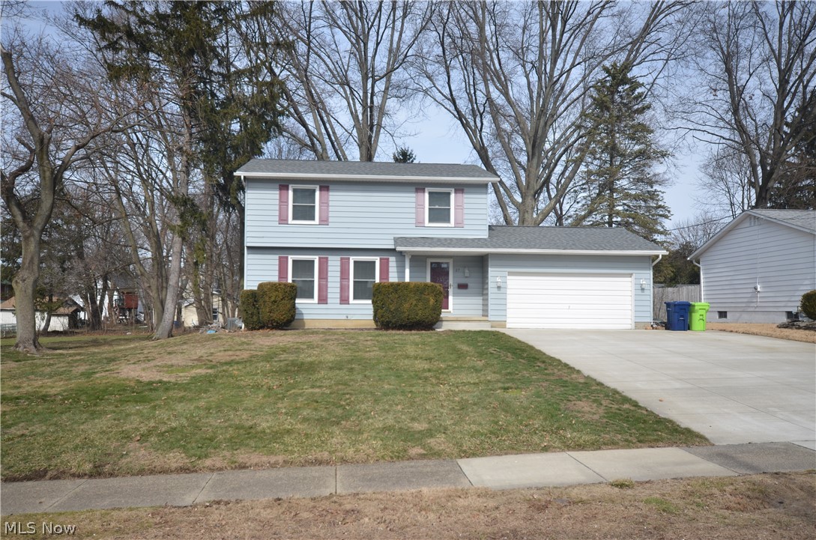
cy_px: 270
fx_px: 679
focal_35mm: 30
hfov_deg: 62.0
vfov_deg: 43.4
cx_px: 408
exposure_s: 1/250
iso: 125
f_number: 8
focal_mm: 20
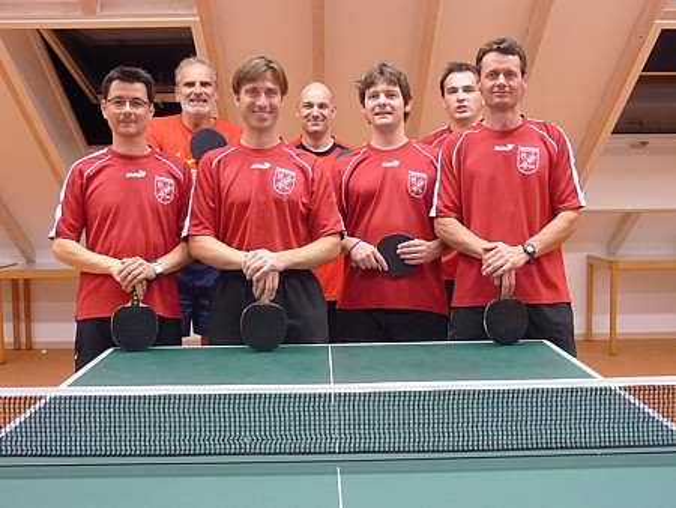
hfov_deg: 42.9
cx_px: 338
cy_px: 254
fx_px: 860
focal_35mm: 44
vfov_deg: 32.9
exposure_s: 1/30
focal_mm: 5.5
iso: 320
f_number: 2.8
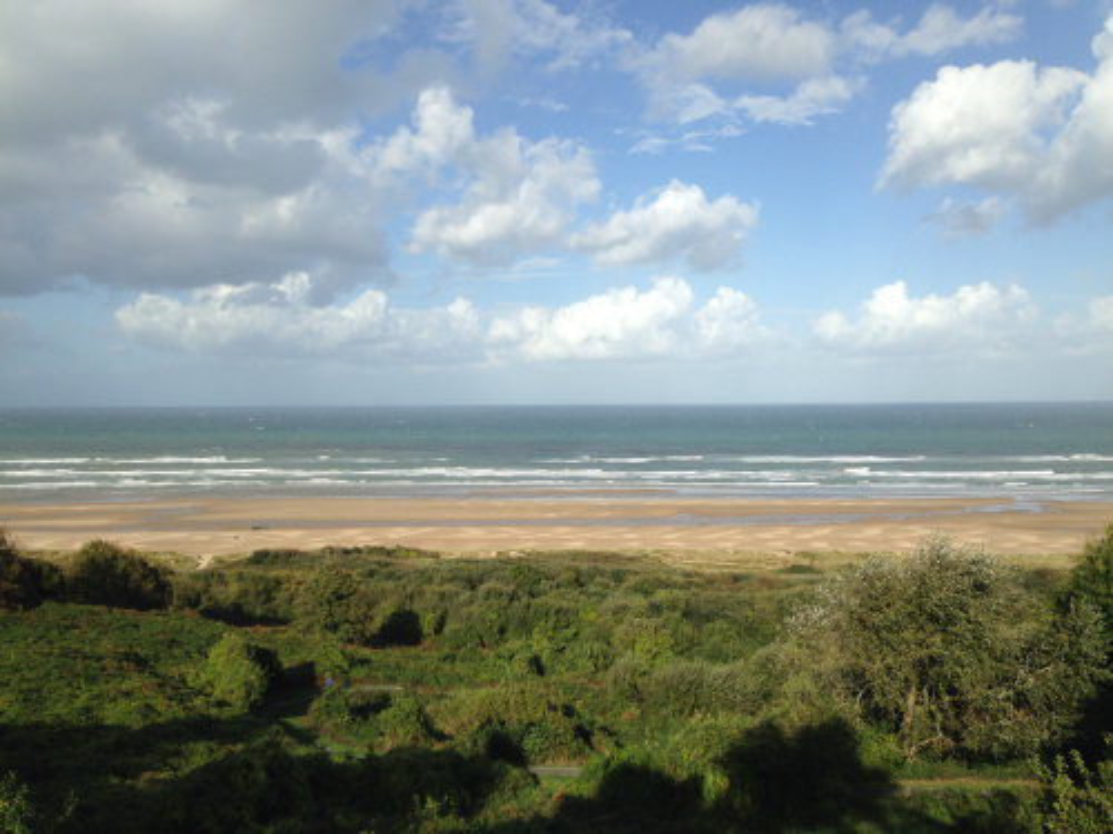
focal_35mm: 33
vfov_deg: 42.9
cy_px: 417
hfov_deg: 55.4
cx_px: 556
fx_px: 1061
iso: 50
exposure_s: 1/2008
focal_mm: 4.12
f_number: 2.4
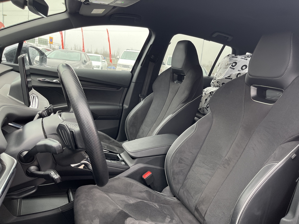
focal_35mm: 26
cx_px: 150
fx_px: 225
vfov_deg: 53.1
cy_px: 112
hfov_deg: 67.3
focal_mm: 5.1
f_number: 1.6
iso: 100
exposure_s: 1/121
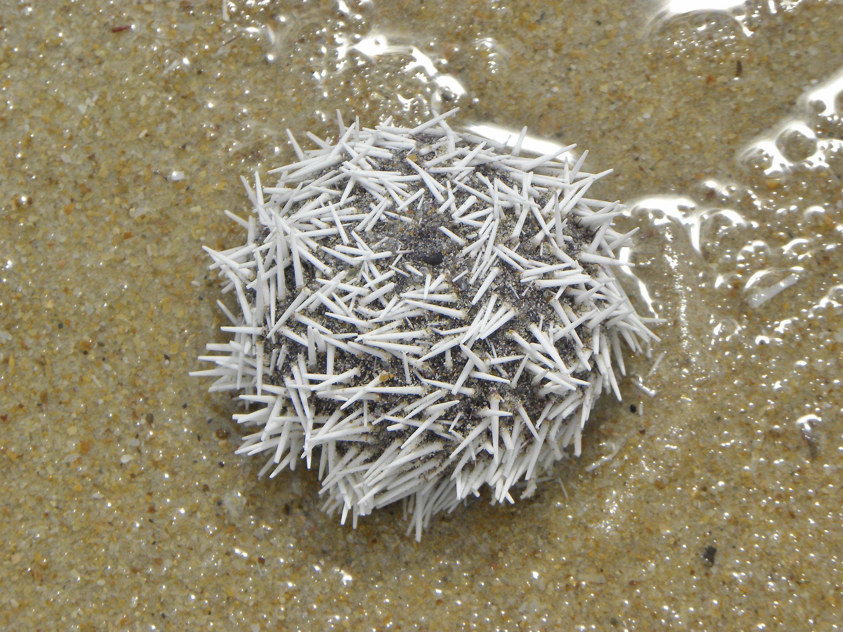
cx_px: 422
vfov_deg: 10.3
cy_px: 316
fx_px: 3507
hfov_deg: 13.7
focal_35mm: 144
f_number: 4.5
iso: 64
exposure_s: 1/700
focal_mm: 25.7
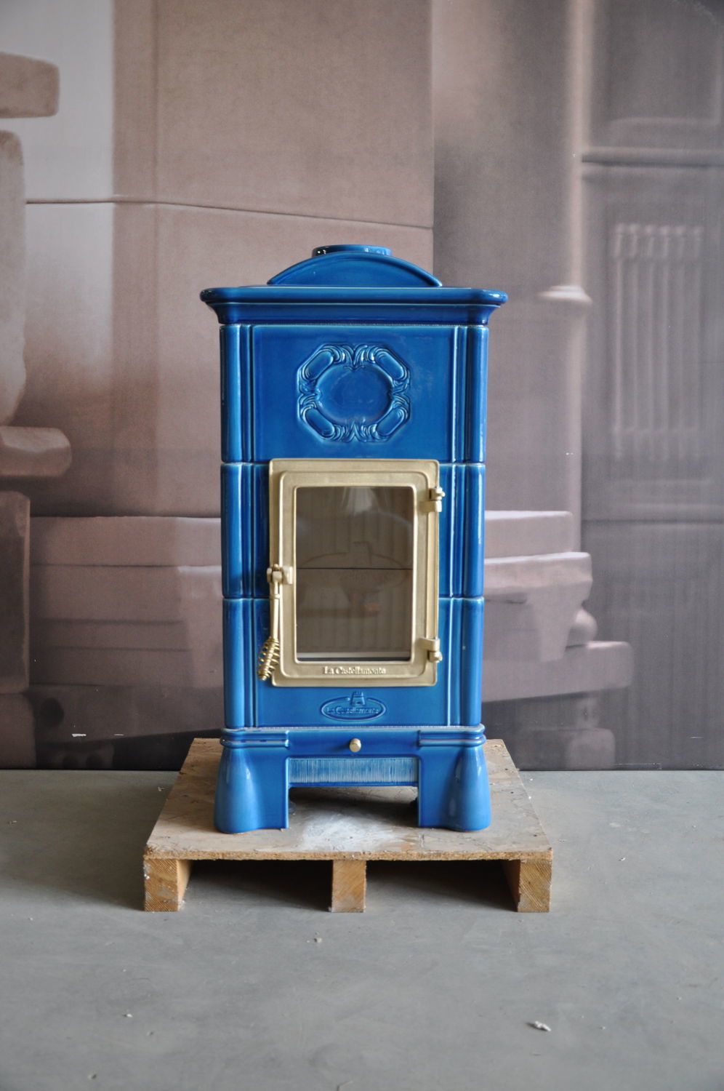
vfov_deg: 53.2
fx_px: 1089
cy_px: 546
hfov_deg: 36.8
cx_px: 362
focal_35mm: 36
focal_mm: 24
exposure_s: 1/60
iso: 400
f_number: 4
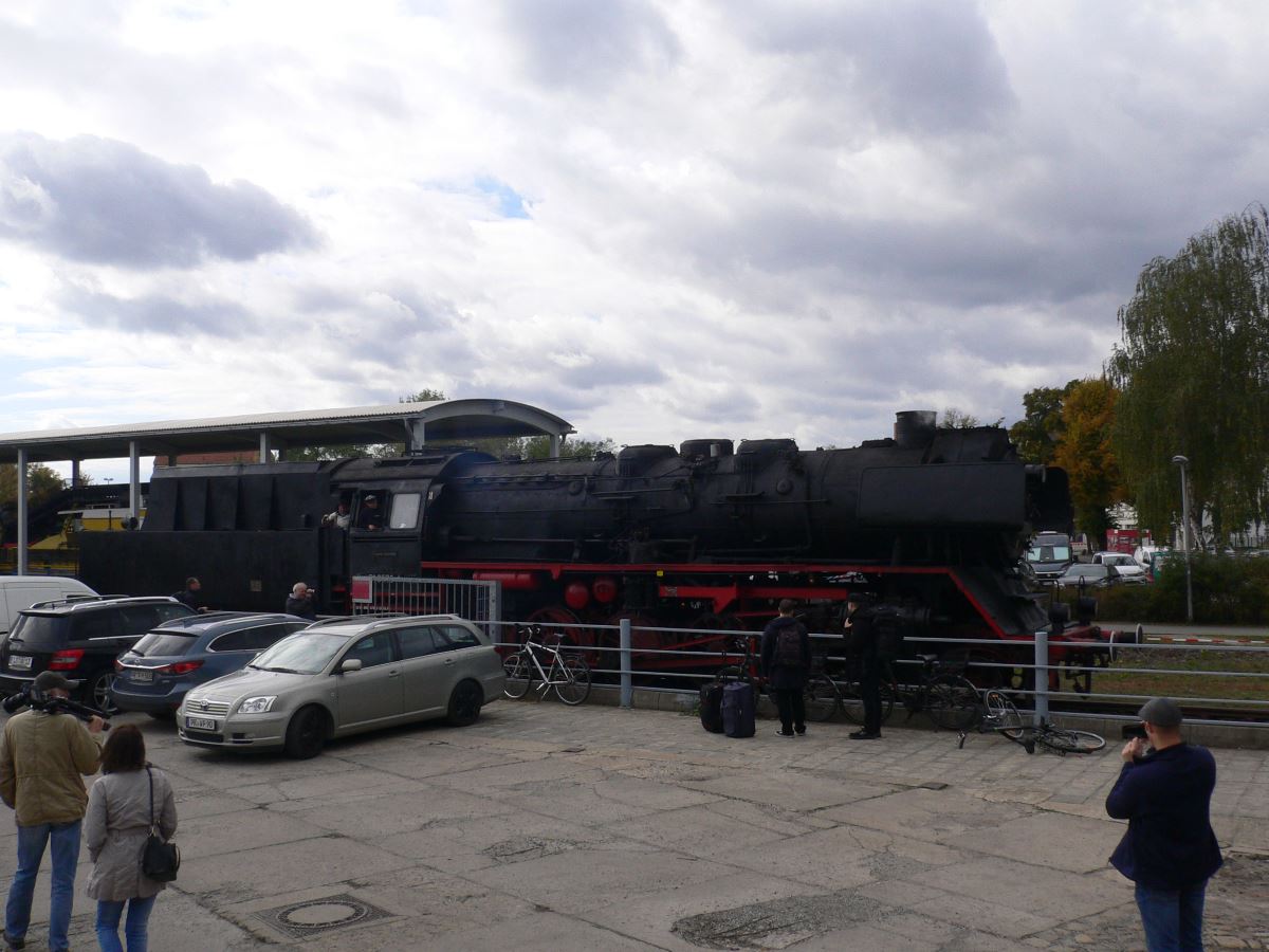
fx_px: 1283
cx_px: 634
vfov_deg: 40.7
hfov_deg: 52.6
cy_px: 476
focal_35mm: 35
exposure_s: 1/640
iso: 100
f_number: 5.6
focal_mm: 5.8
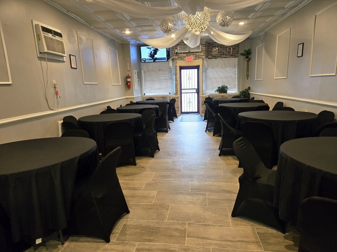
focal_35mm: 23
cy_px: 126
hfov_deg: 73.9
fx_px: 224
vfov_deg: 58.9
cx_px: 168
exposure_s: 1/120
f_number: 1.8
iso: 400
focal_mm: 5.4
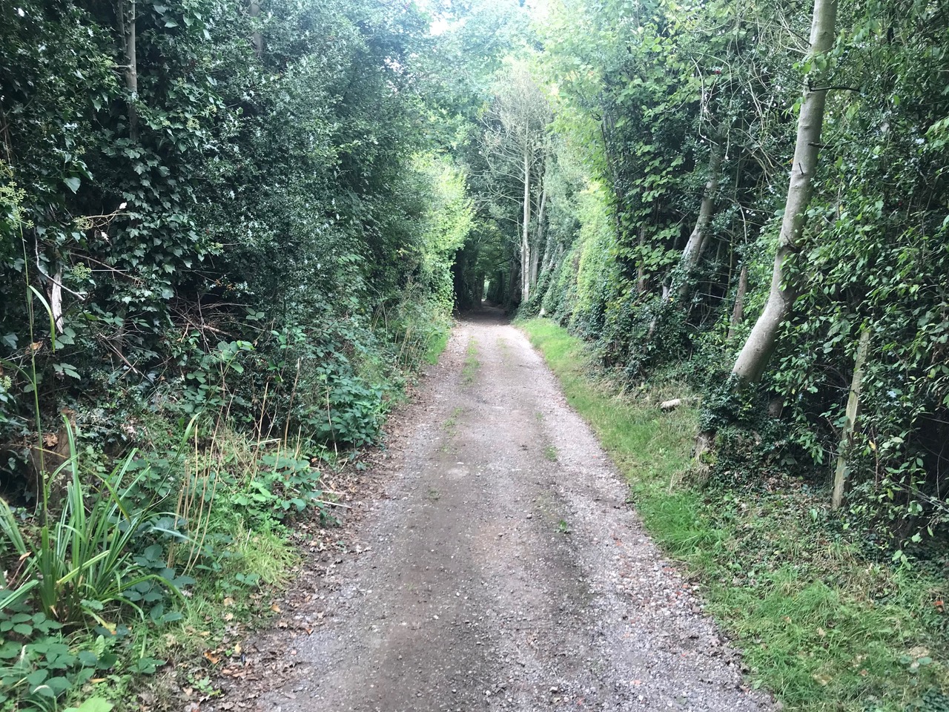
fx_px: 768
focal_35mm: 28
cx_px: 474
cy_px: 356
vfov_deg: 49.7
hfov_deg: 63.4
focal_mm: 3.99
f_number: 1.8
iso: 20
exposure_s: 1/104
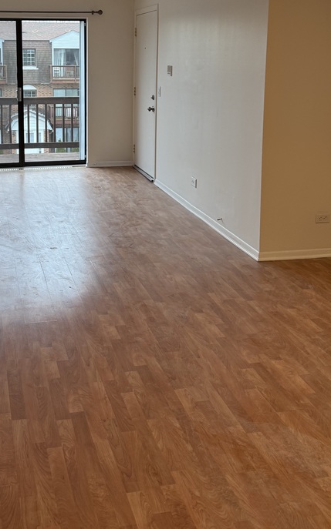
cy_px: 132
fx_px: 578
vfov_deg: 47.5
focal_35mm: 40
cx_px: 84
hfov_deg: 31.4
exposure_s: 1/120
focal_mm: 6.76
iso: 100
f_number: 1.78
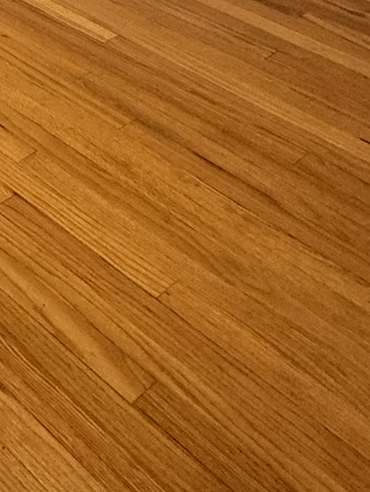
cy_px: -308
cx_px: -282
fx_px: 869
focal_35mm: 61
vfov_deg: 23.1
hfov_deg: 18.9
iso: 160
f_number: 2.2
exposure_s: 1/60
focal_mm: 2.22
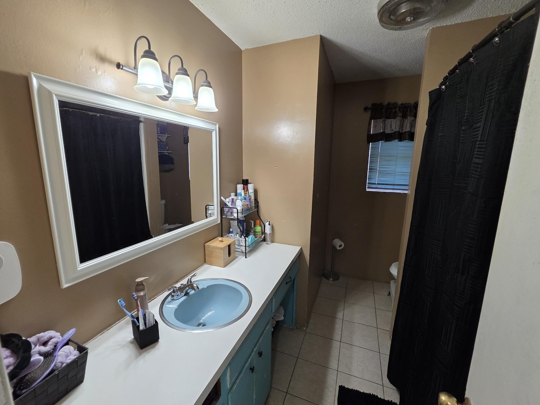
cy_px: 205
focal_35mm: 14
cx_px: 263
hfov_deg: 102.0
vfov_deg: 85.7
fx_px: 218
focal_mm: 2.2
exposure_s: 1/120
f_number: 1.9
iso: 250
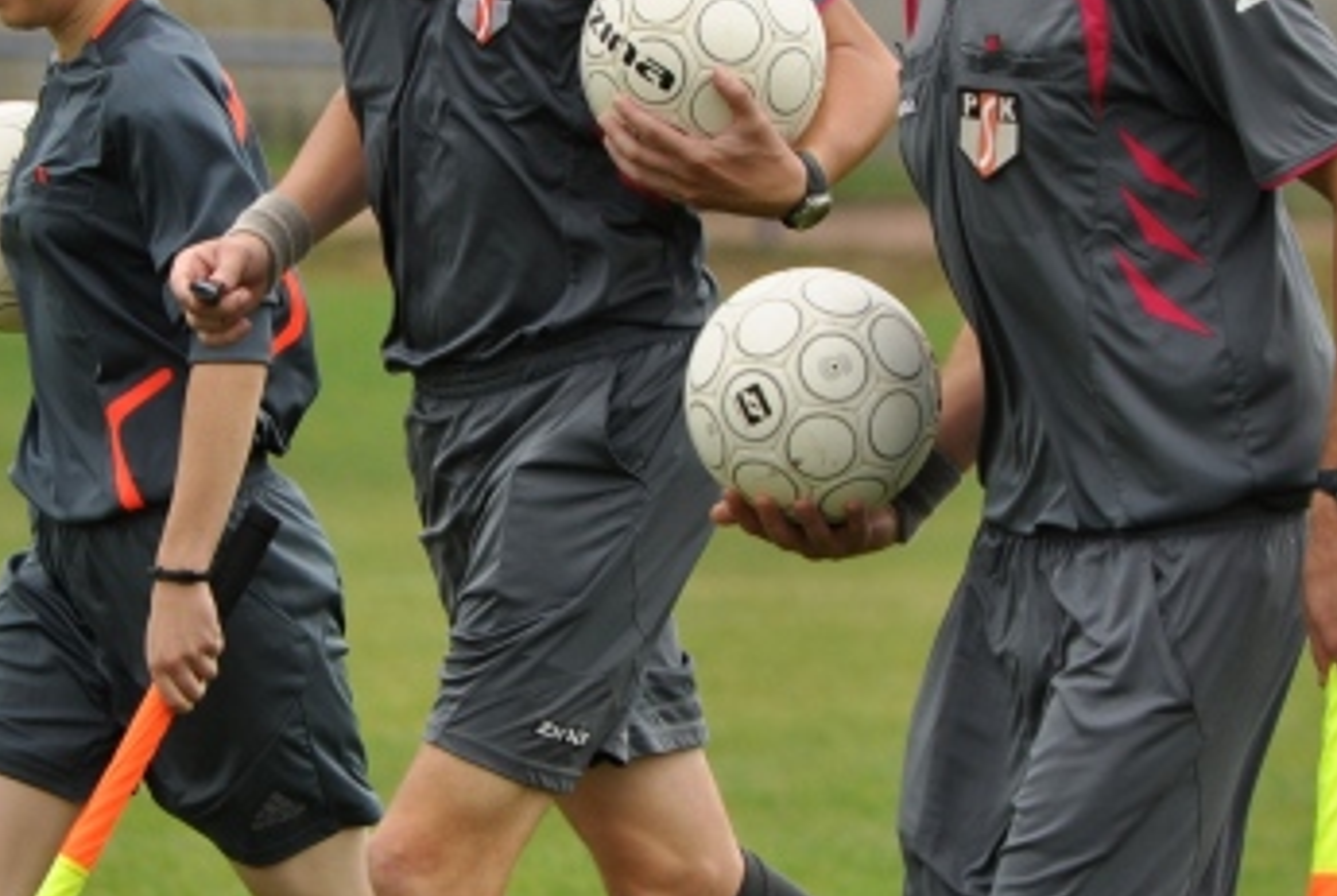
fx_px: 21313
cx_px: 415
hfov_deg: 3.6
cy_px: 481
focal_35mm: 573
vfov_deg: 2.4
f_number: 4
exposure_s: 1/800
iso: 200
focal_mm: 165
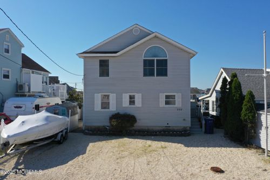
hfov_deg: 65.5
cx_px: 135
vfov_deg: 46.4
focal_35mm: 28
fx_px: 210
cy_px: 90
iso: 100
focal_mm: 10.26
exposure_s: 1/160
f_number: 10
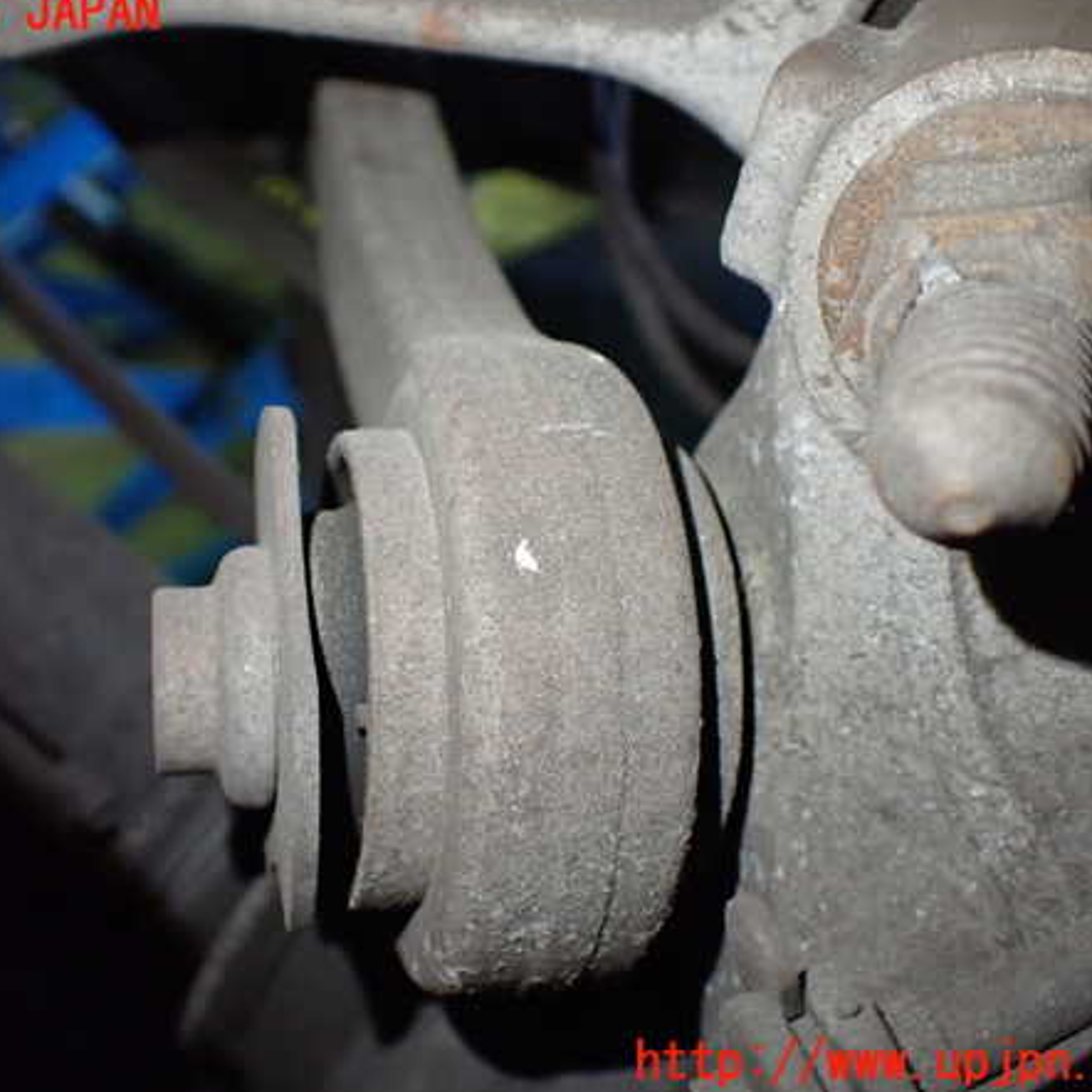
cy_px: 539
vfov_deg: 46.0
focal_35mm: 36
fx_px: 1285
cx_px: 452
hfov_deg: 45.9
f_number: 2.3
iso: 800
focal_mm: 5.4
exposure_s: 1/80
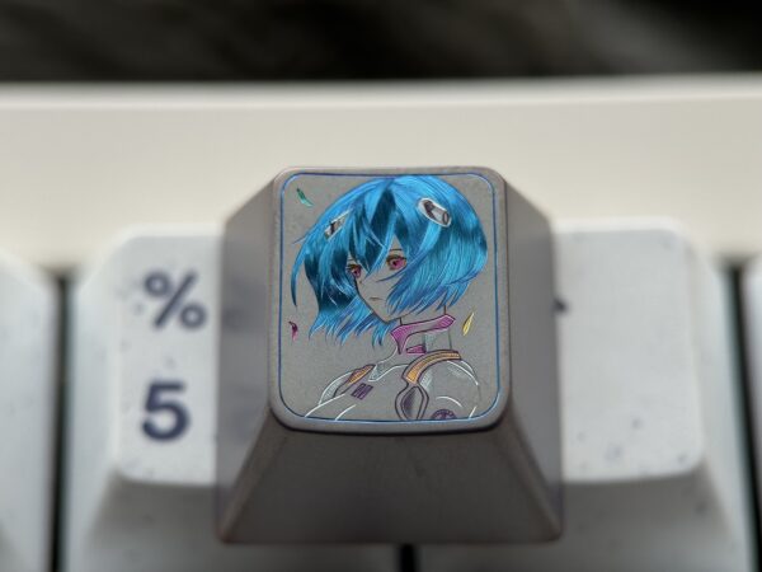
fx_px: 1057
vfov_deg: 30.3
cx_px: 381
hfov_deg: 39.7
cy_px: 286
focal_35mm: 48
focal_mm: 6.76
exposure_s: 1/514
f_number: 1.78
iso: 64
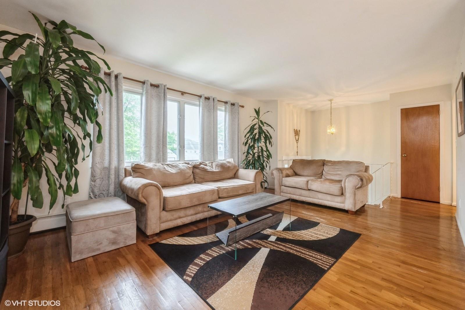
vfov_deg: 79.2
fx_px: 187
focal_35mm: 14
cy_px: 155
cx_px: 232
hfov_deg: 102.3
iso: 400
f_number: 11
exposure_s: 1/8
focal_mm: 14.5
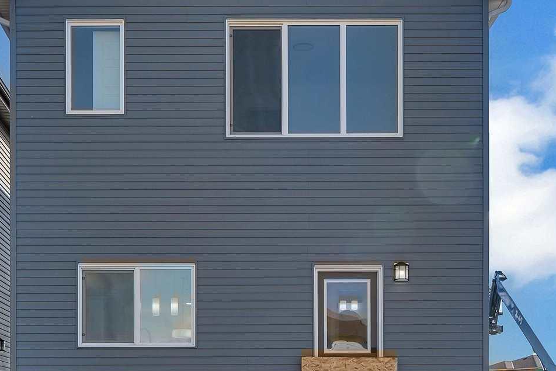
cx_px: 236
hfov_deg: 28.2
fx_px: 1107
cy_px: 392
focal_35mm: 72
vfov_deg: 18.4
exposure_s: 1/500
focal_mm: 22.2
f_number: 8
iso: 200
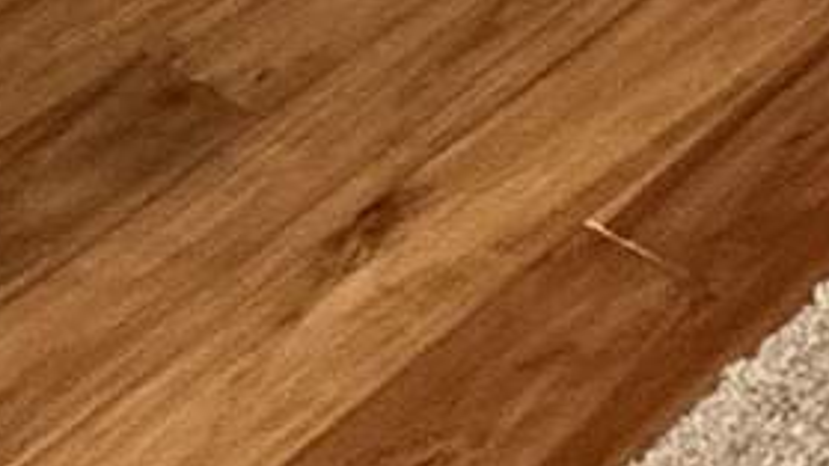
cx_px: 2044
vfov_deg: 6.6
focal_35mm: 112
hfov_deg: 13.4
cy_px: -1736
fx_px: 2462
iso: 500
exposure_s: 1/60
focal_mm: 2.22
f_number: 2.2
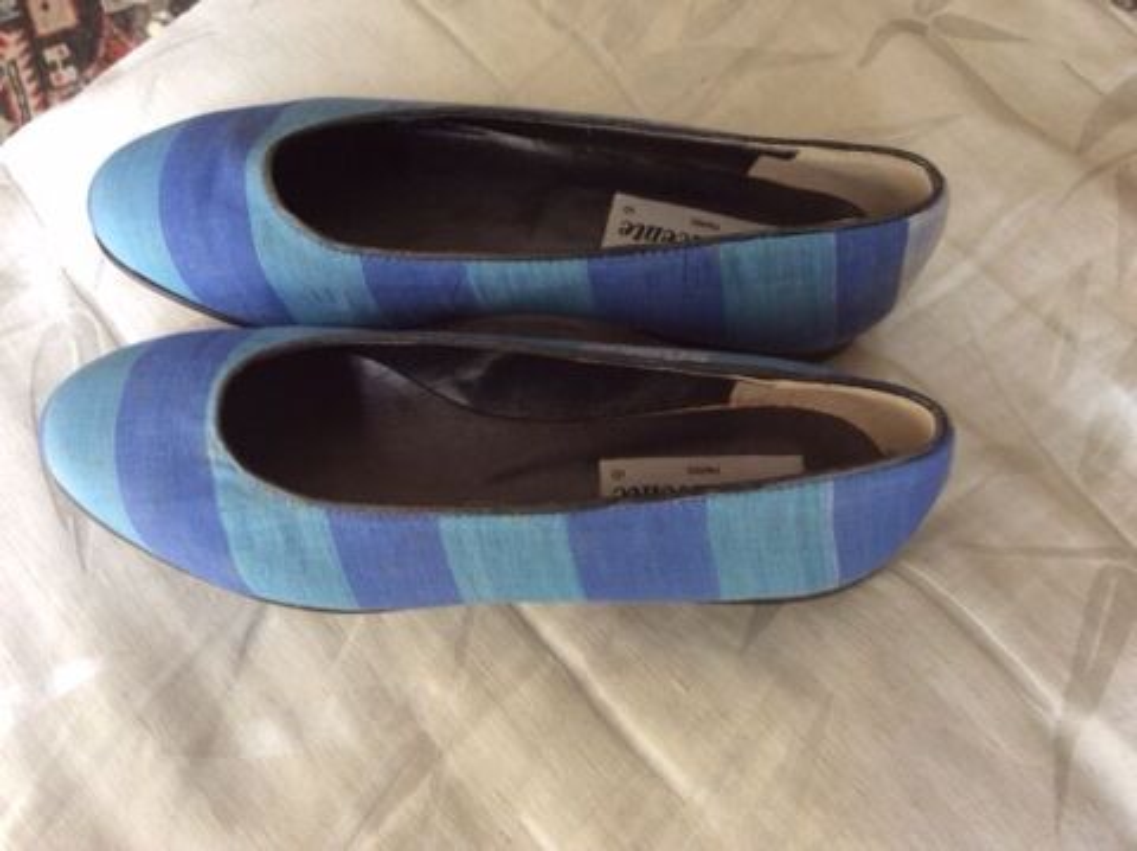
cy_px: 426
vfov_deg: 44.1
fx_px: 1050
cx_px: 568
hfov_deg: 56.9
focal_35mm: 32
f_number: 2.4
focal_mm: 3.3
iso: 40
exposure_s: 1/25
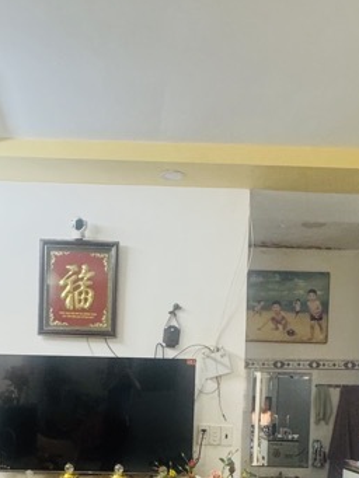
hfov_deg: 34.2
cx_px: 133
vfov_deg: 41.9
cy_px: 412
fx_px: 580
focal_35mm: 42
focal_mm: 2.22
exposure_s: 1/50
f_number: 2.2
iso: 250
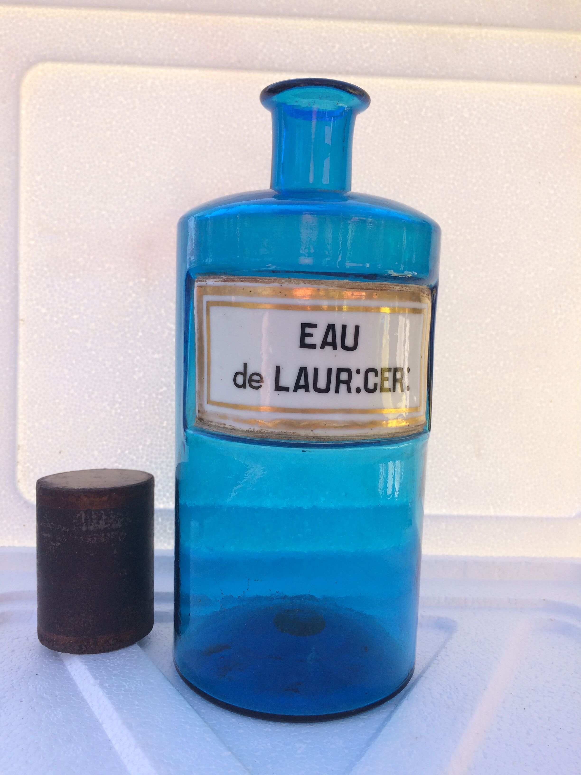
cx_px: 290
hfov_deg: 48.2
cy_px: 388
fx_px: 649
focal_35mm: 29
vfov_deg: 61.7
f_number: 2.2
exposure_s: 1/578
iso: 32
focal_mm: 4.15
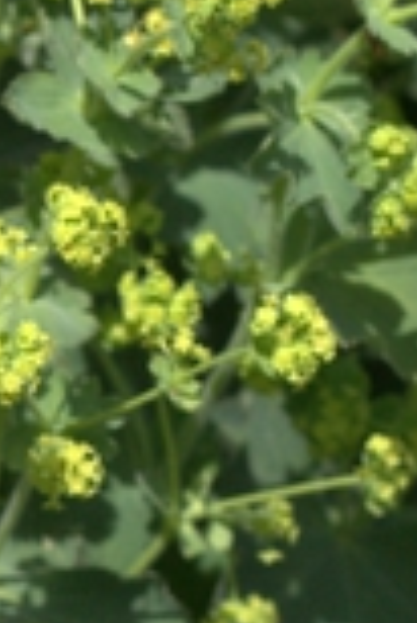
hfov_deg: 2.1
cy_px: 534
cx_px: -692
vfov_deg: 3.2
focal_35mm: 643
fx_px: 11146
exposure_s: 1/2000
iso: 400
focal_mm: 100
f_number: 5
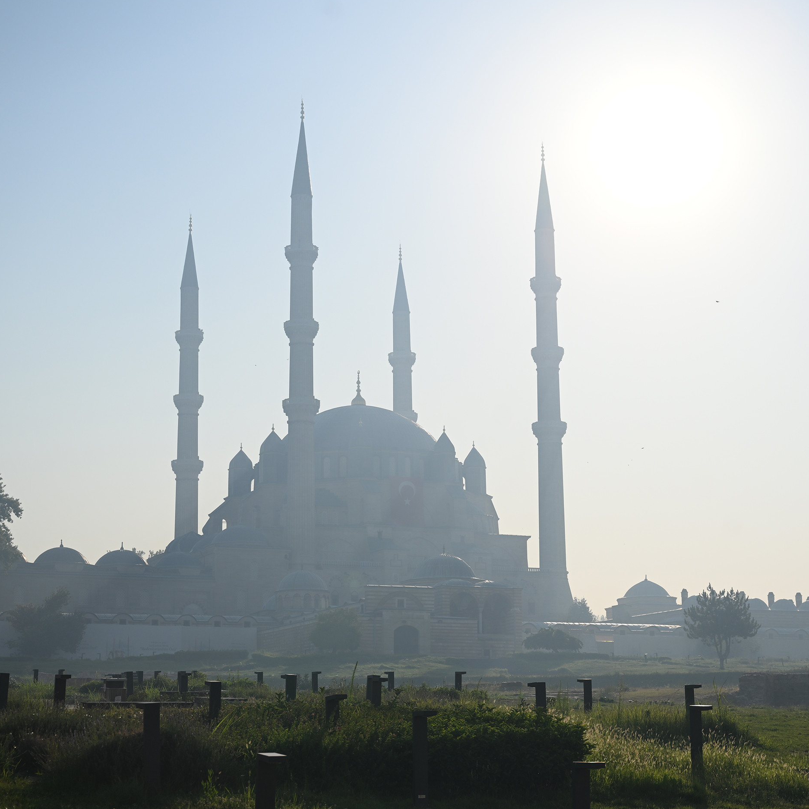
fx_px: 1666
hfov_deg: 27.3
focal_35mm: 63
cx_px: 472
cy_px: 403
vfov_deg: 27.3
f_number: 4.5
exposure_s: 1/3200
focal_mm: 49
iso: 160
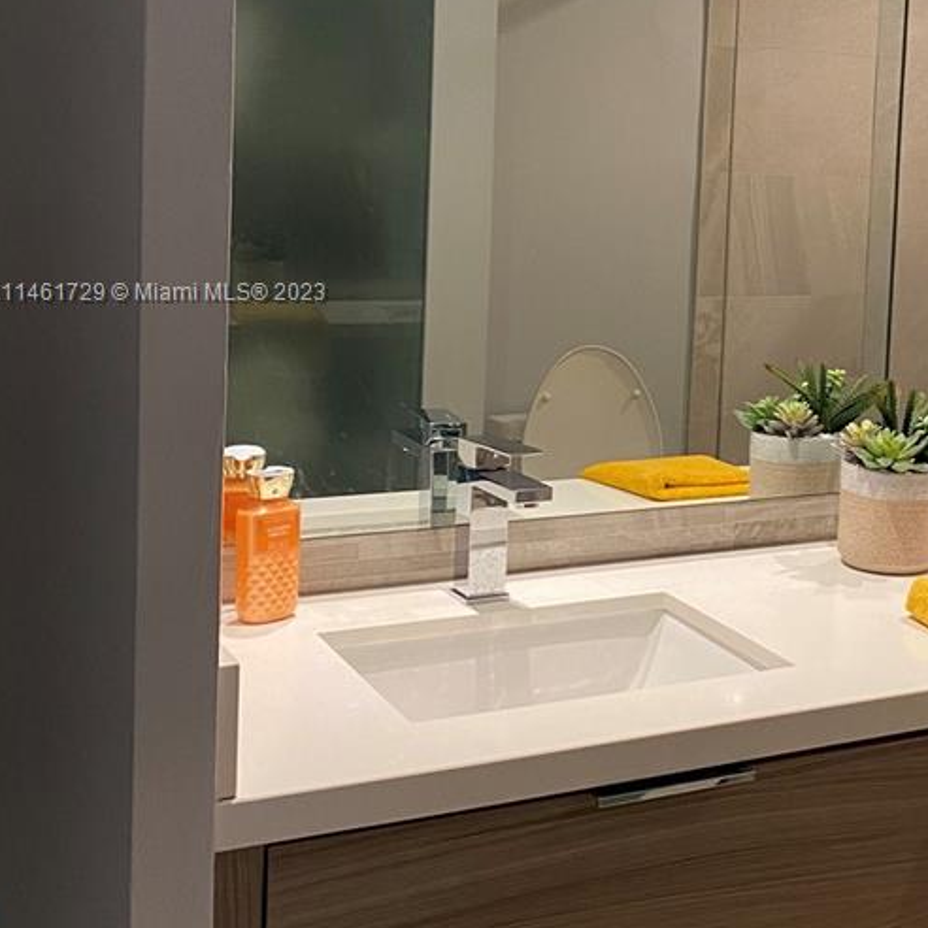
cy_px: 294
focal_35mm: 56
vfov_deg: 30.3
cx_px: 830
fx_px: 1698
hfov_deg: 29.3
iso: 200
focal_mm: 4.25
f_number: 1.8
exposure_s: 1/60
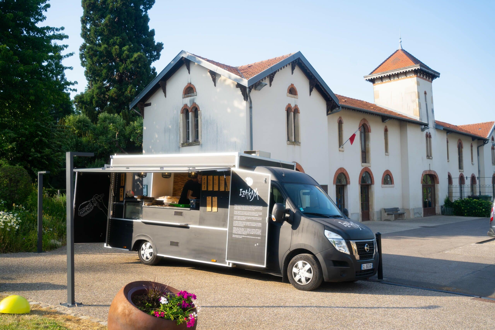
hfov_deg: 54.4
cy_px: 165
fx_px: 481
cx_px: 248
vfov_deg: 37.9
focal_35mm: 35
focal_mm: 35
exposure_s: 1/250
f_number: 5.6
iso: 100
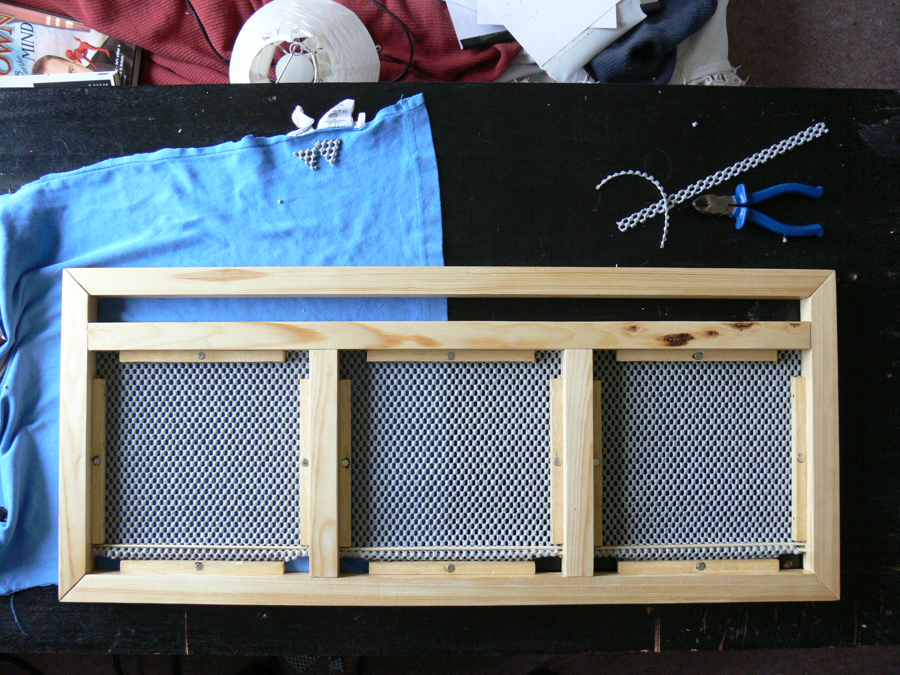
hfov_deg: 50.1
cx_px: 450
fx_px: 962
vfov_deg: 38.7
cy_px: 338
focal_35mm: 37
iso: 200
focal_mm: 7.8
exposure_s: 1/125
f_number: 2.8
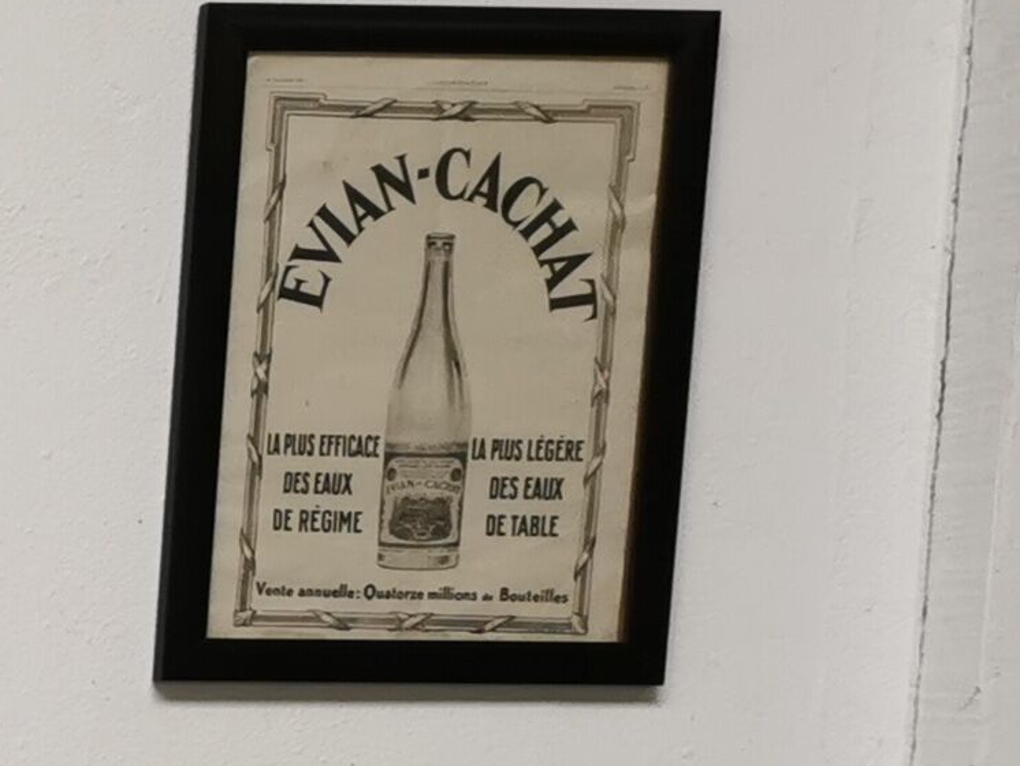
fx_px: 3891
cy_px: 1334
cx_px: -1354
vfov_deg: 10.6
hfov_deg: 12.2
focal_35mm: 132
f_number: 1.8
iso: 80
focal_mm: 5.58
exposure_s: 1/100
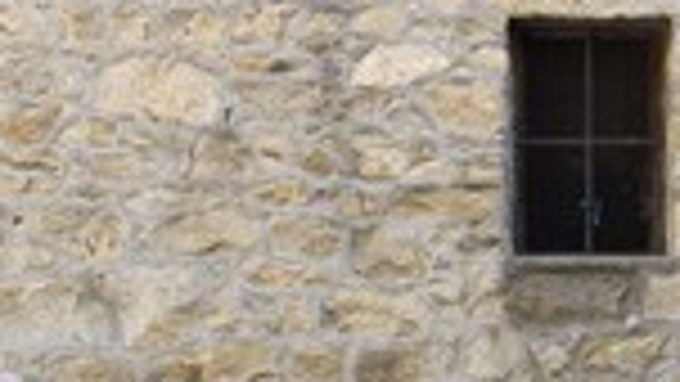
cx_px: 784
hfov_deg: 18.4
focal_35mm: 111
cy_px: 207
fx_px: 2002
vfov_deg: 10.9
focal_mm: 38
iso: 320
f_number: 4.5
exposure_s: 1/200
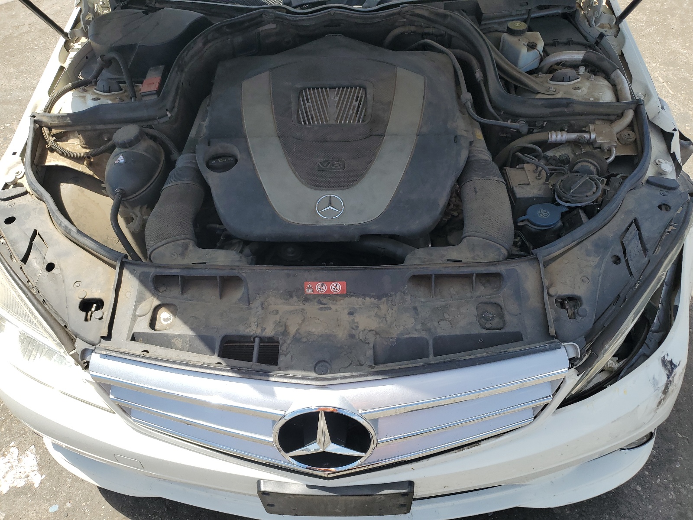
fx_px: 521
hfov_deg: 67.3
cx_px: 346
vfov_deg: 53.1
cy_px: 260
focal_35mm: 26
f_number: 1.5
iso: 50
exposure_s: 1/2000
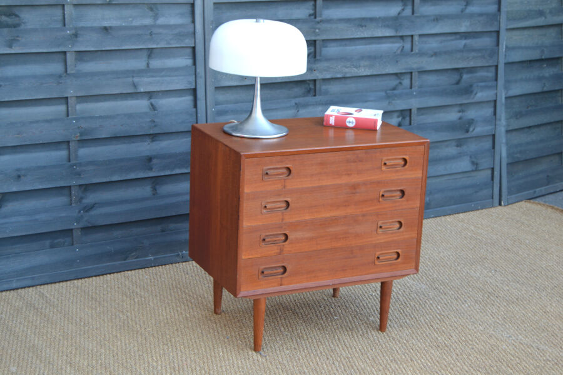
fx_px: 1056
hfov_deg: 29.9
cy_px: 188
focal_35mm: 68
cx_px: 282
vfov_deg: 20.2
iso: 400
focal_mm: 45
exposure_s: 1/80
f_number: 5.3
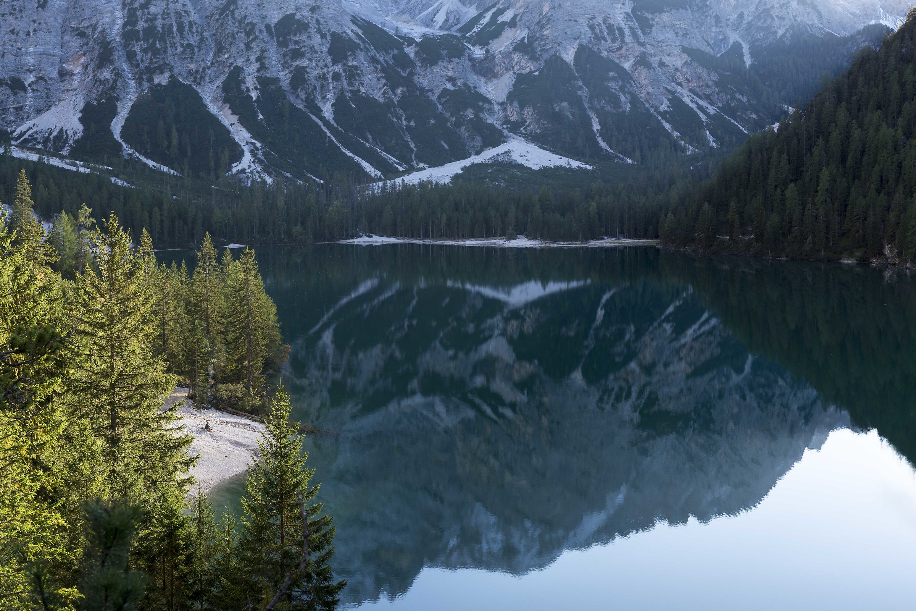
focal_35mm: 52
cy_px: 306
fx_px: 1336
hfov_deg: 37.9
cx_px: 458
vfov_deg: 25.8
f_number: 5.6
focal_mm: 35
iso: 320
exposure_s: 1/250
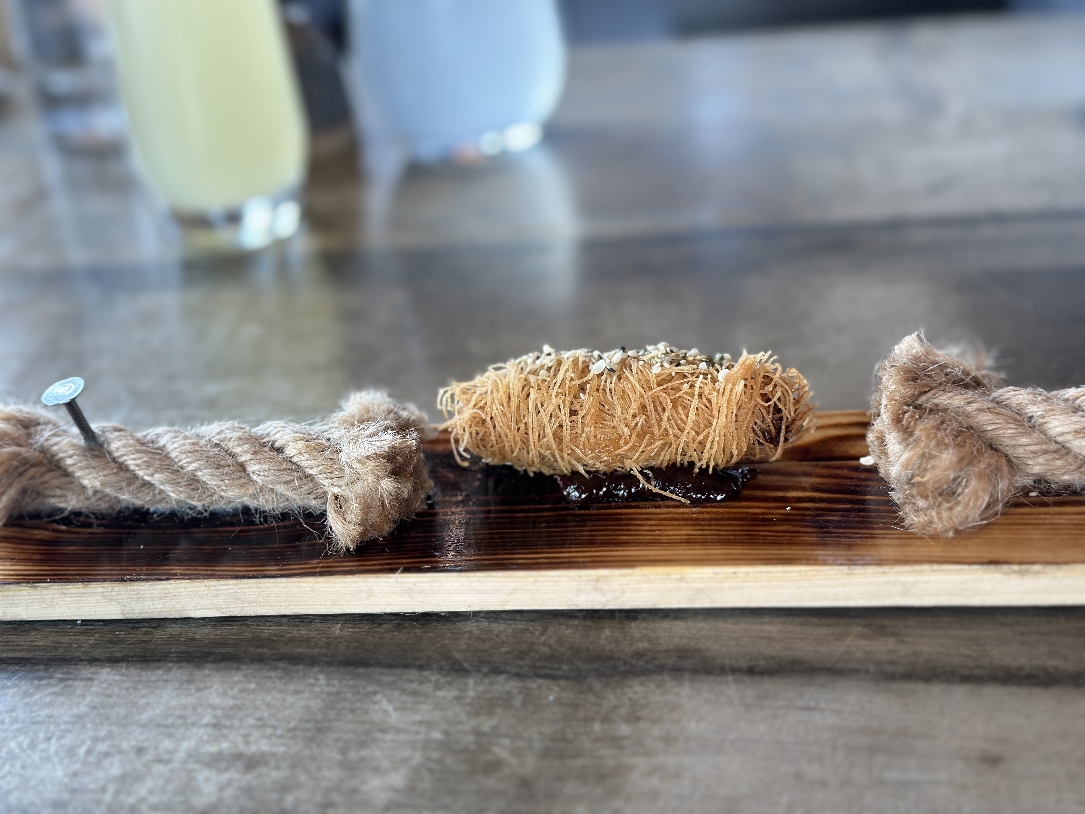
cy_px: 407
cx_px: 542
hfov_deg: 39.7
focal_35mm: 48
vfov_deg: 30.3
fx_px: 1505
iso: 80
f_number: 1.78
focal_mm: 6.86
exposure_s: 1/141
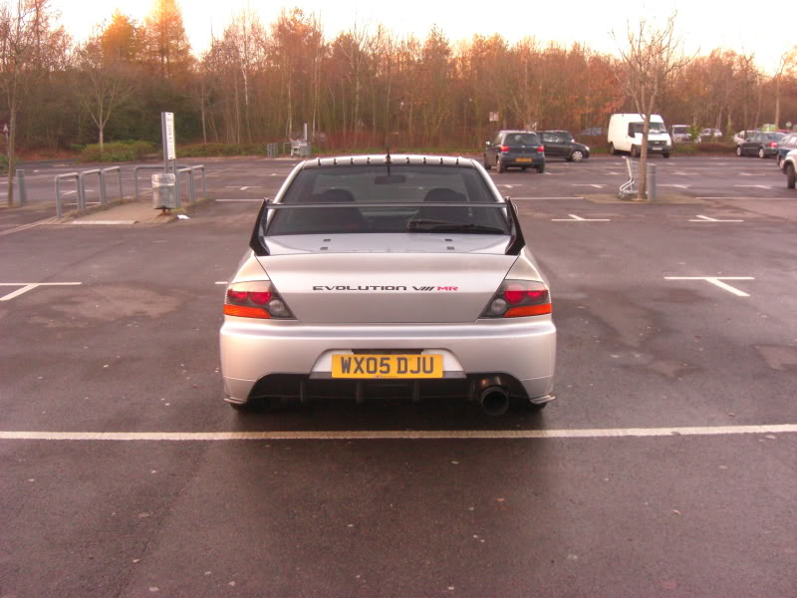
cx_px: 398
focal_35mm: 38
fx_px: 875
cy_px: 299
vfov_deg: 37.7
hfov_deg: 49.0
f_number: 2.8
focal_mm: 7.9
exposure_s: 1/320
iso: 400
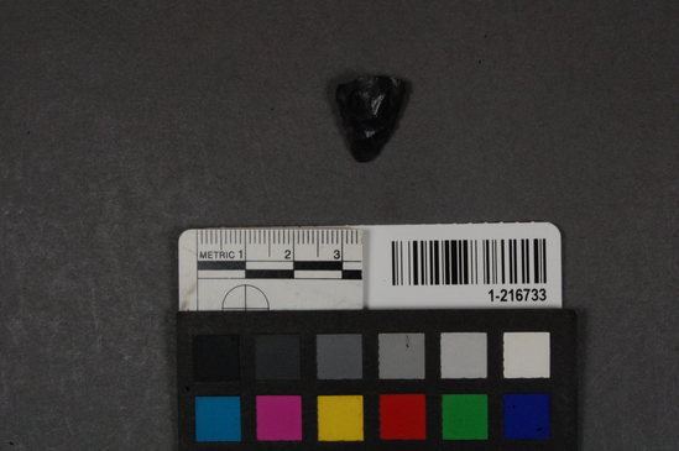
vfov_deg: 19.7
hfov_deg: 29.3
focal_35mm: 69
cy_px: 226
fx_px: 1300
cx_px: 340
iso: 1600
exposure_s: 1/40
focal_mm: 46
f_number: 32
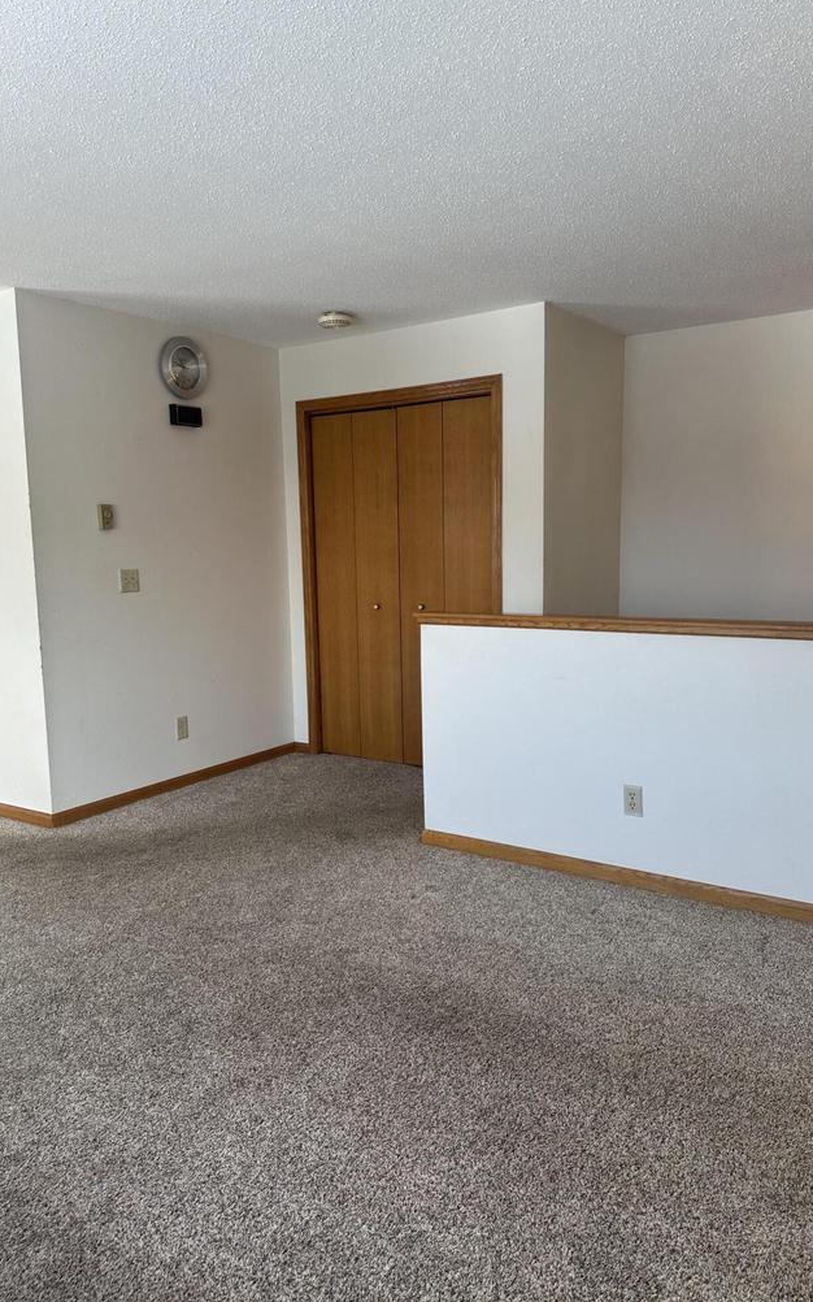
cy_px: 651
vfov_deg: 70.4
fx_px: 922
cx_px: 397
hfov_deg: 47.6
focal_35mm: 26
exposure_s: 1/236
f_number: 1.78
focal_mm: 6.86
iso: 64
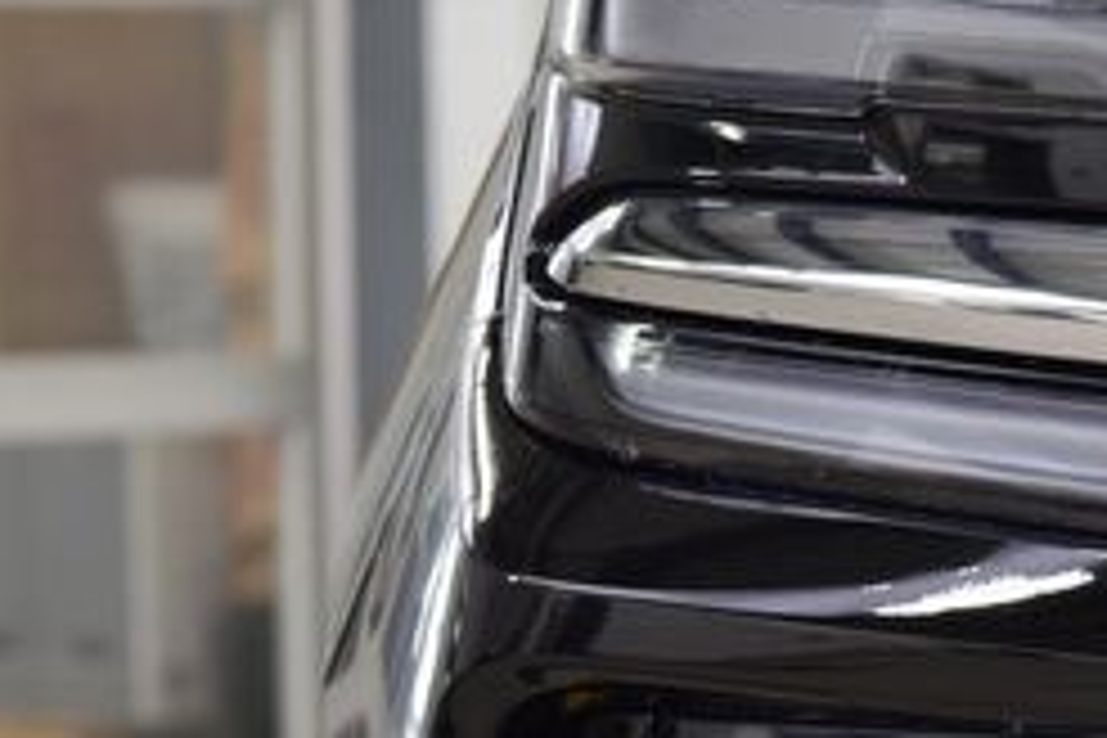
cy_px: 727
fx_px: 8394
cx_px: 1287
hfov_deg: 7.5
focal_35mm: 273
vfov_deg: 5.0
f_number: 7.1
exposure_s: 1/30
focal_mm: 70
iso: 1250
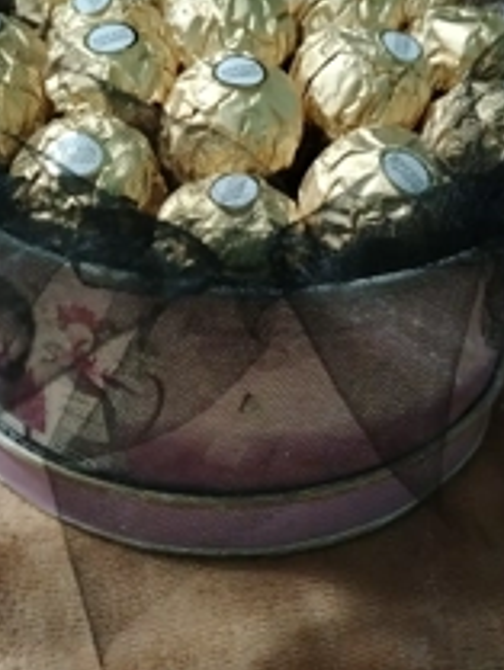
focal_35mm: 46
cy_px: 439
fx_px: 892
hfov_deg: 31.4
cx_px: 186
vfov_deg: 40.8
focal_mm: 5.25
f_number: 1.75
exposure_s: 1/14.3
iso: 7232
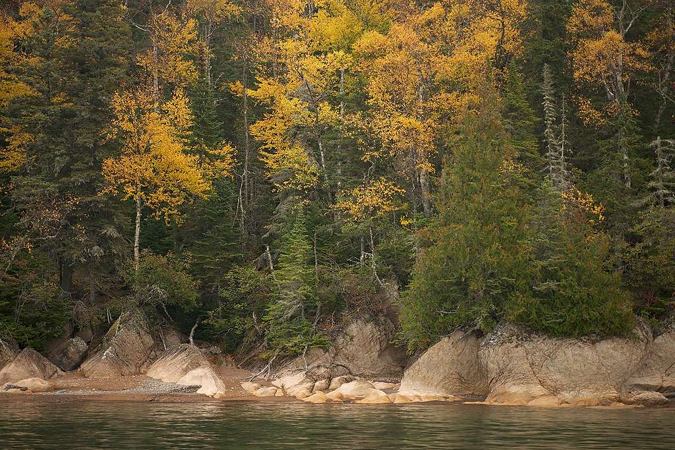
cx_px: 338
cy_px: 225
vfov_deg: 22.6
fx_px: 1125
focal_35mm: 60
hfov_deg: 33.4
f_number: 2.8
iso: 400
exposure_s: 1/400
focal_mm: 60
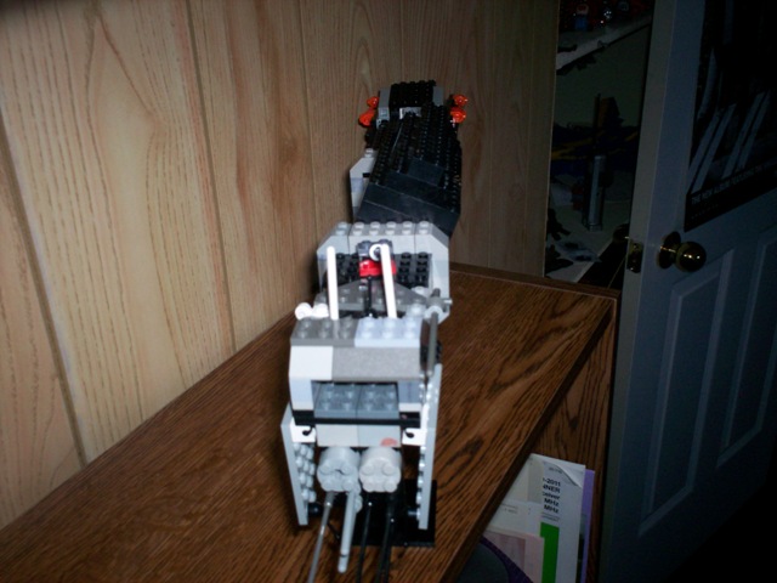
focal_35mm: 36
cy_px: 292
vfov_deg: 39.7
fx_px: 808
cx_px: 388
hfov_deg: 51.4
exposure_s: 1/60
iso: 140
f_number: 4.5
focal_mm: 6
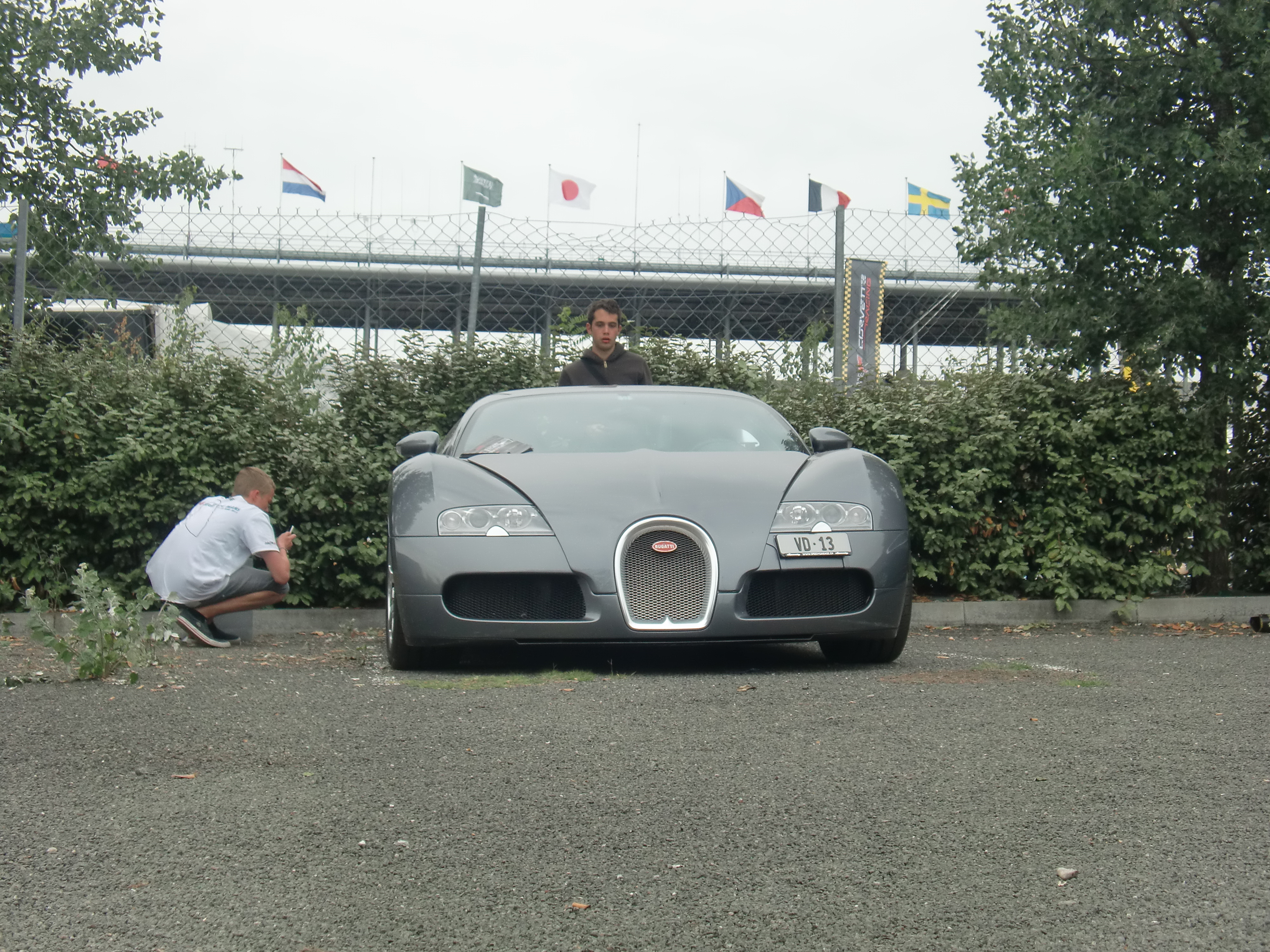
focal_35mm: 62
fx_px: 2275
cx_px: 635
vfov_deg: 23.7
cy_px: 476
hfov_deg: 31.2
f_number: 4.3
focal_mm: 11.16
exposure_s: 1/320
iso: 64
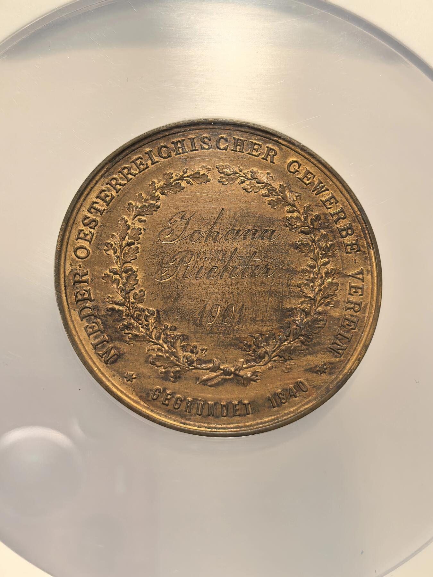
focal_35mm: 54
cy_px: 288
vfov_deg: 35.5
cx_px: 216
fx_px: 901
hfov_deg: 27.0
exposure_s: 1/100
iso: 250
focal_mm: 6.98
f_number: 2
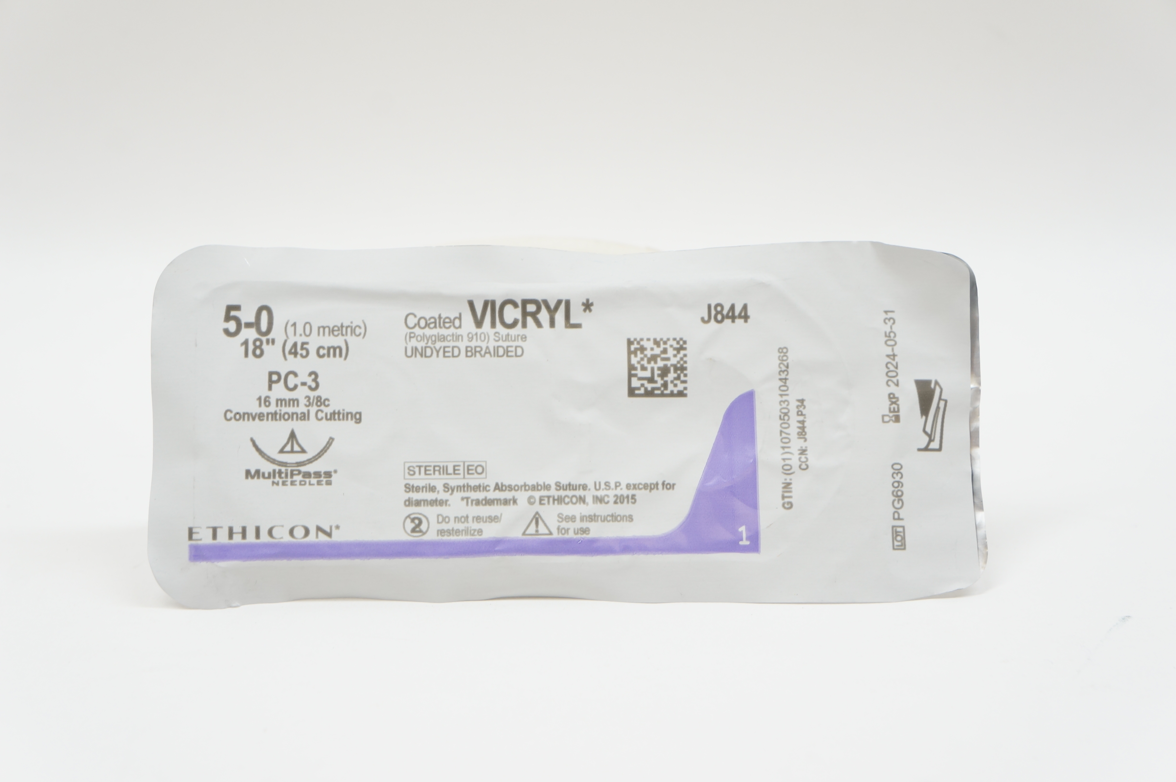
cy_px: 391
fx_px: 1762
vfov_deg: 25.0
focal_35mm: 54
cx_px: 588
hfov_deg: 36.9
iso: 400
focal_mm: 36
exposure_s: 1/40
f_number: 7.1
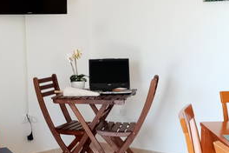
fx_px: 515
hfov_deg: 25.1
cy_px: 102
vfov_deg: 16.8
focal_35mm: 81
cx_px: 115
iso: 140
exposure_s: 1/50
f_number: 1.8
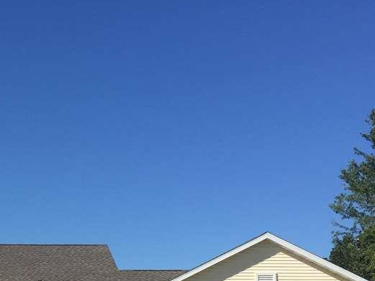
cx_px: 12
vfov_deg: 19.8
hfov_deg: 26.2
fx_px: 769
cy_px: 312
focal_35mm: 71
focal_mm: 4.15
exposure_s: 1/3049
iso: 32
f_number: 2.2
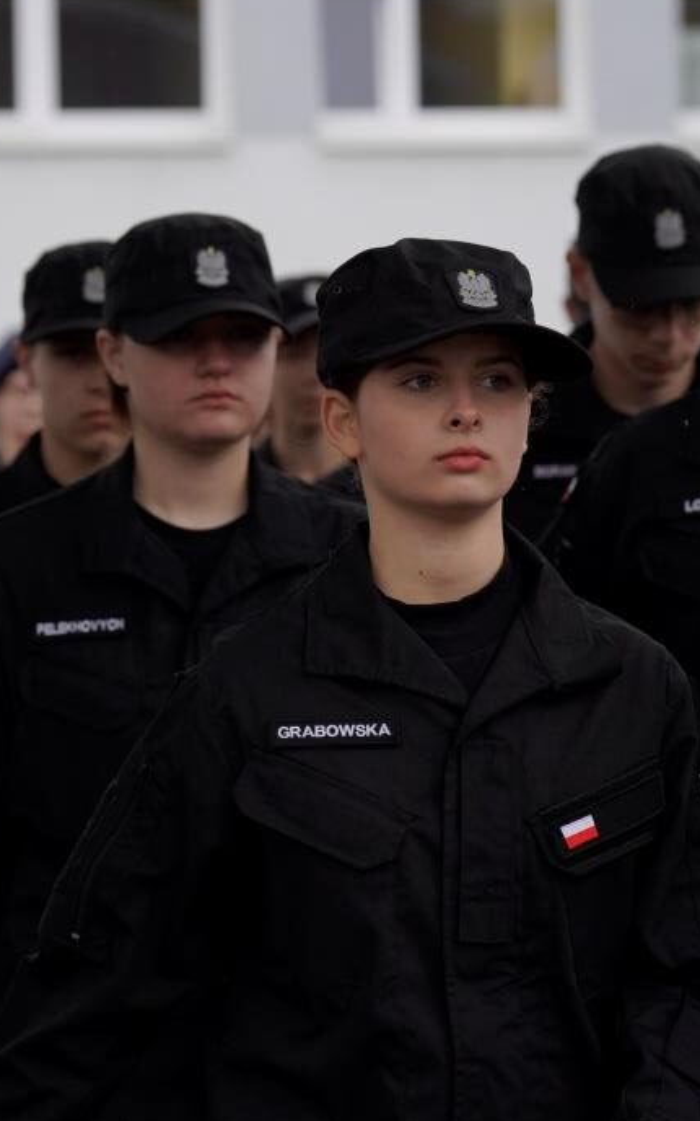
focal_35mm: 179
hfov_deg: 7.3
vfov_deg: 11.7
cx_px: 219
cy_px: 660
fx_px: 5464
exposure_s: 1/1250
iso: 1600
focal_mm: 118
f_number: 5.6
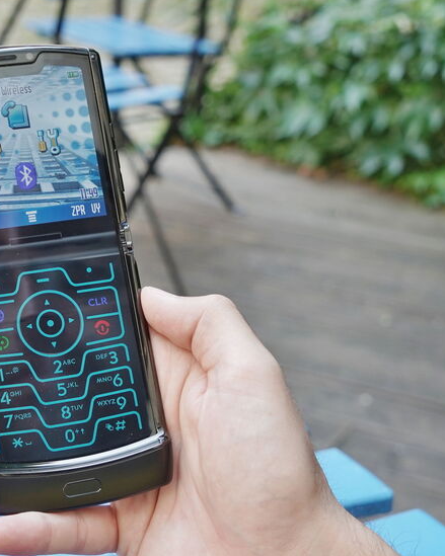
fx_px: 955
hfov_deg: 25.3
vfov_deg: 32.5
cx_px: 34
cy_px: 277
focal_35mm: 58
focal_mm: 41
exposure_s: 1/125
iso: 250
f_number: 7.1
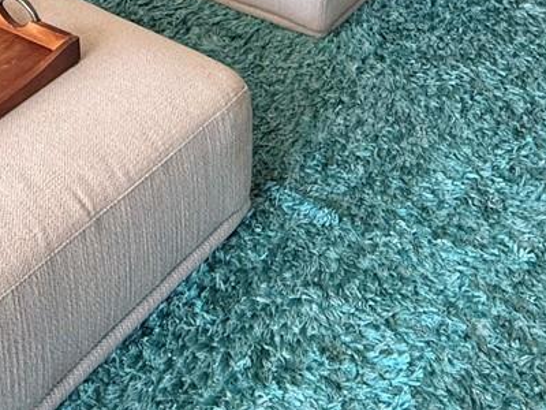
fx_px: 883
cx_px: 362
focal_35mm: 56
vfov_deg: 19.9
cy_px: -305
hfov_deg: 34.1
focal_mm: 2.22
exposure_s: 1/99
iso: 200
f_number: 2.2
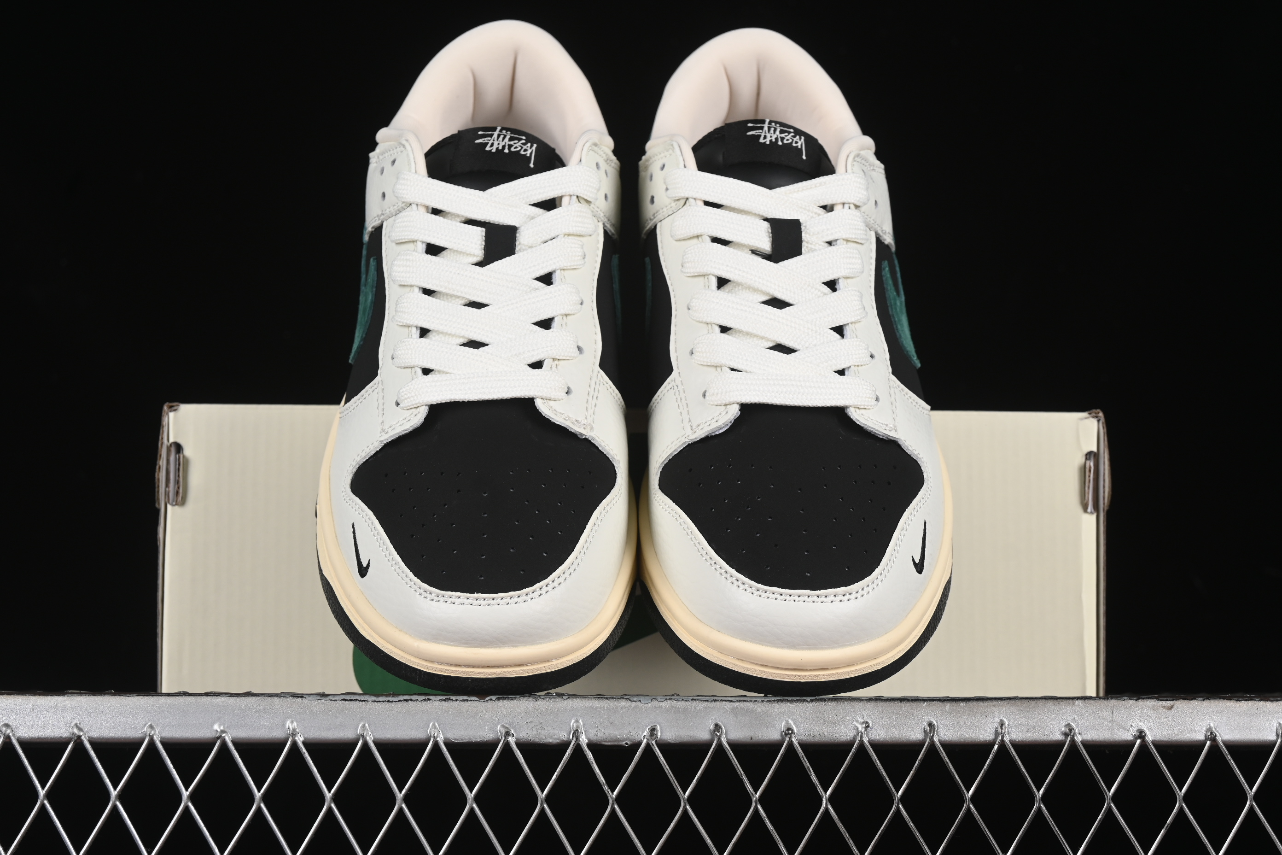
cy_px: 428
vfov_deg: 18.2
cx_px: 641
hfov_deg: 27.0
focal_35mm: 75
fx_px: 2671
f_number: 8
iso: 160
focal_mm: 50
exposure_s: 1/80
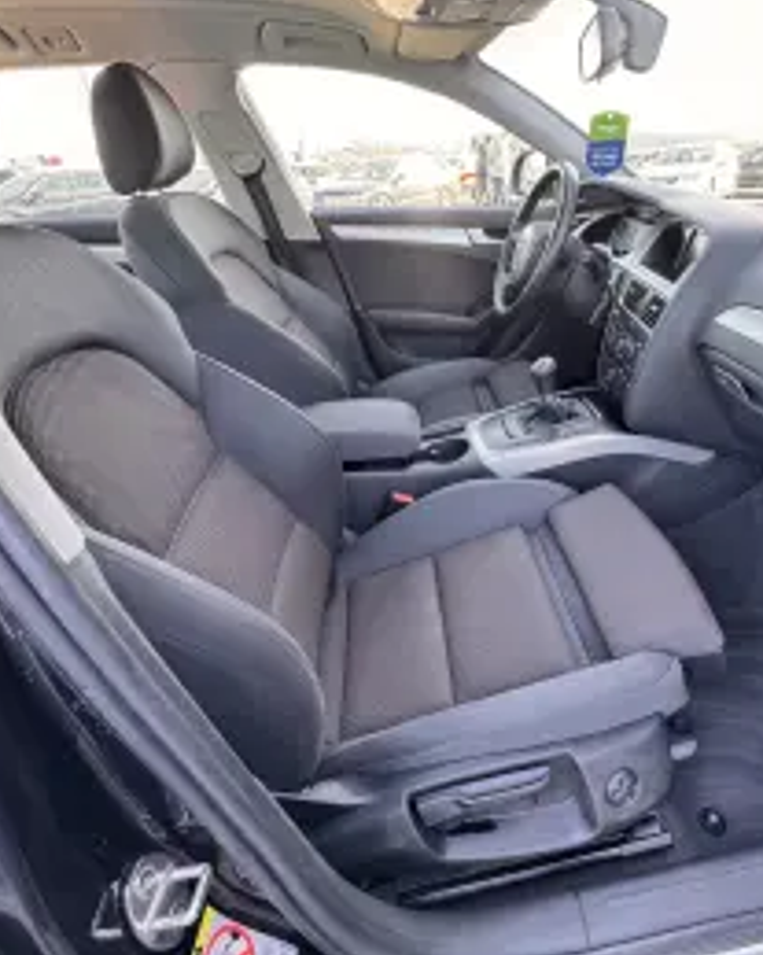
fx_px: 537
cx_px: 475
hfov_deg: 69.7
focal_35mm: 19
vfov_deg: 83.3
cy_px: 461
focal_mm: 2.22
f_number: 2.2
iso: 320
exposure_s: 1/91
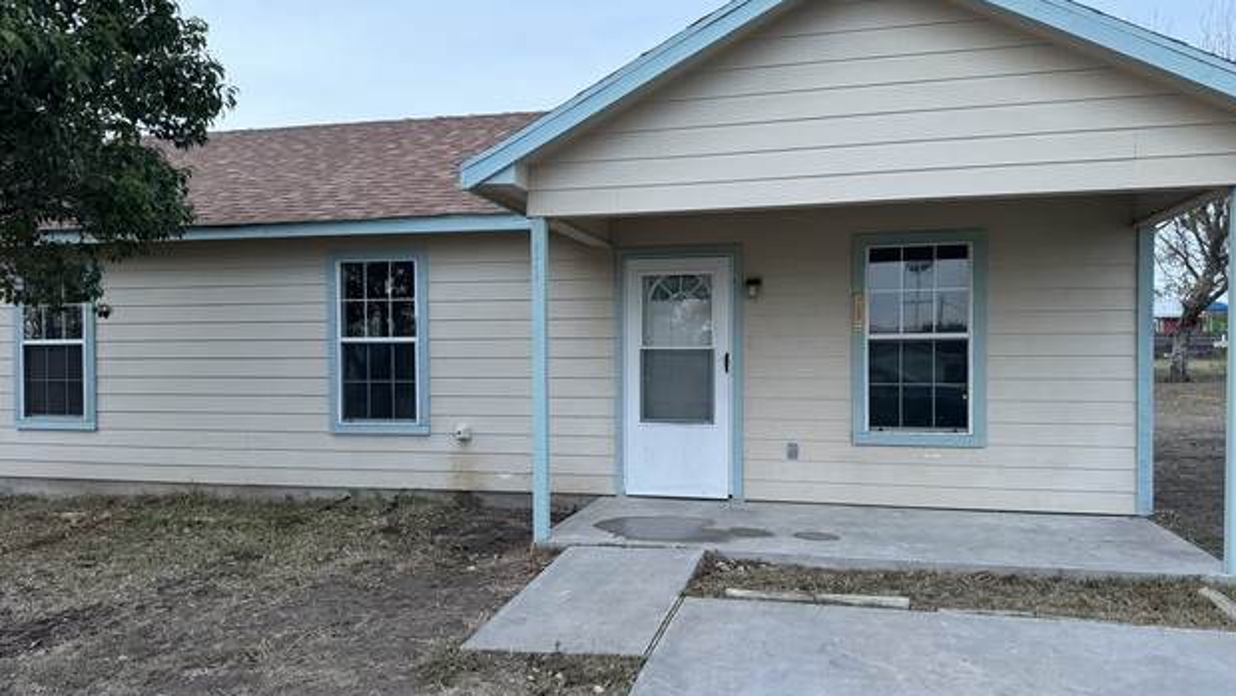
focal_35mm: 27
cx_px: 622
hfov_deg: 69.9
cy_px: 367
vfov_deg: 42.9
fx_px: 885
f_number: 1.78
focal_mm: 6.76
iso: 400
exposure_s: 1/60
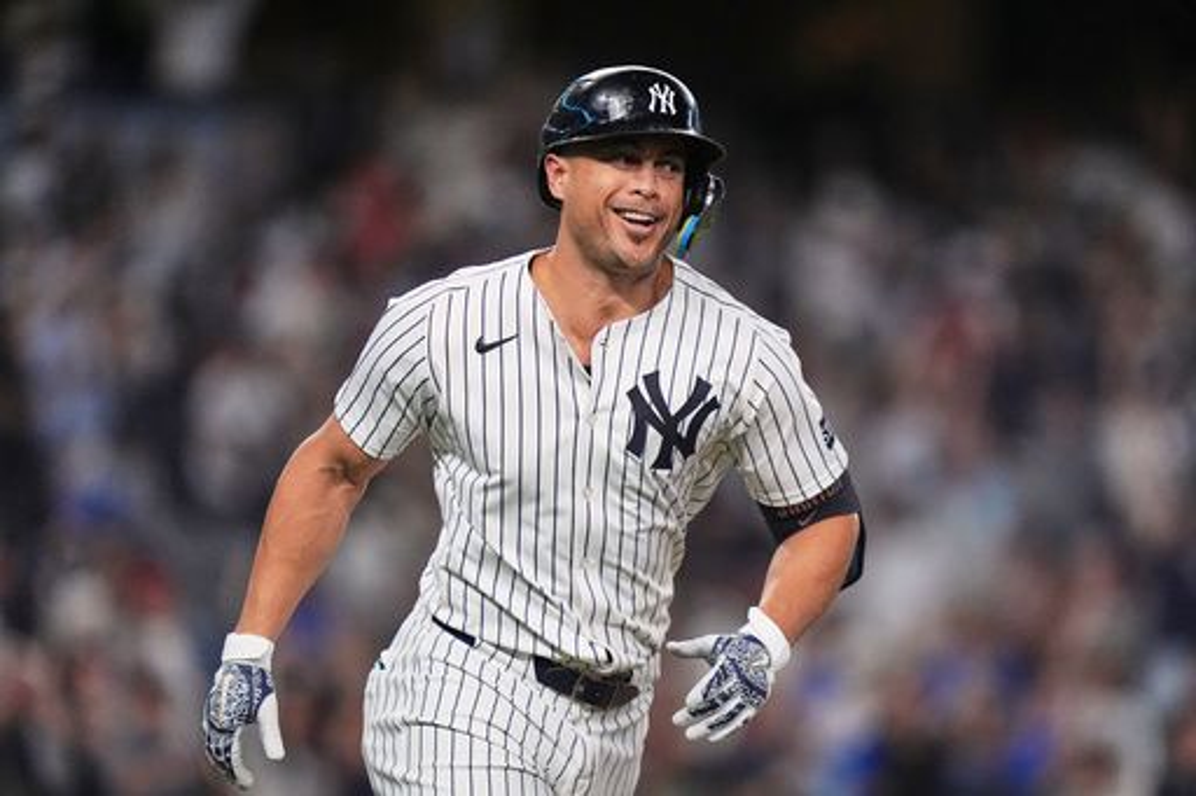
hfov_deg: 5.2
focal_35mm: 400
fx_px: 13284
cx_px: 598
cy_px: 398
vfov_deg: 3.4
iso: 4000
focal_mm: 400
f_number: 3.2
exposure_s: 1/3200
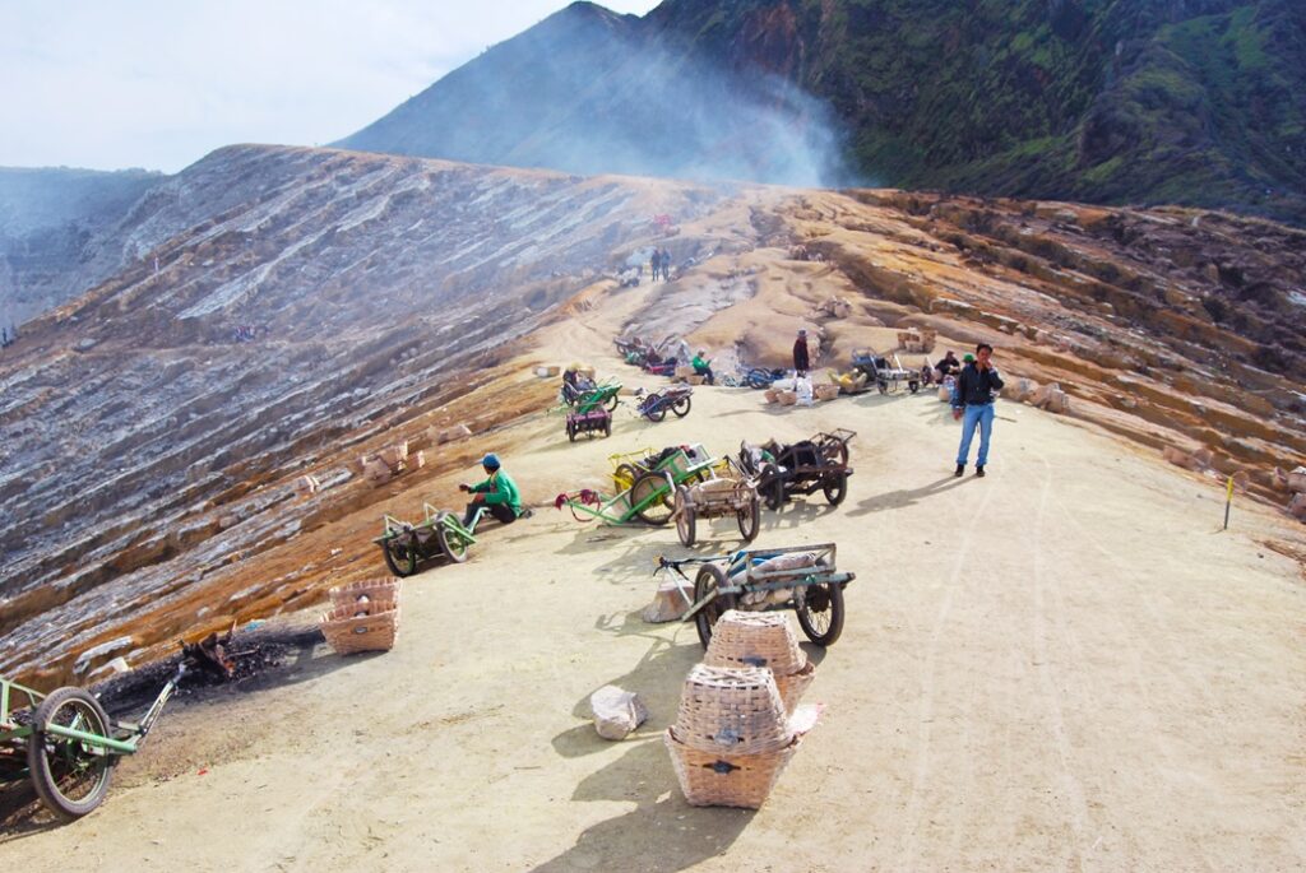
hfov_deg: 67.3
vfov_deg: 48.0
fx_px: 980
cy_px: 436
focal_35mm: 27
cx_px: 653
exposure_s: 1/250
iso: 100
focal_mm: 18
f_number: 8
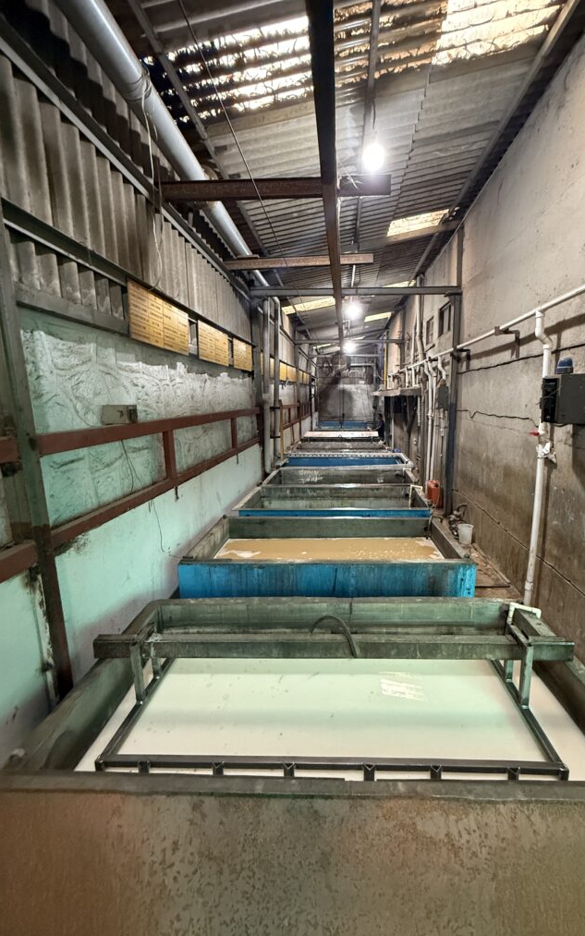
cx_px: 327
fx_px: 383
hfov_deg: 74.5
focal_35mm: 15
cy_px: 466
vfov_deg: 101.5
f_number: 2.2
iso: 800
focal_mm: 2.22
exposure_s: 1/50
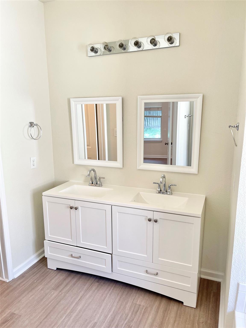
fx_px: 246
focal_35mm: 26
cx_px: 123
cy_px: 164
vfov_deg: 67.3
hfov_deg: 53.1
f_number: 1.6
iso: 80
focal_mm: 5.1
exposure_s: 1/60
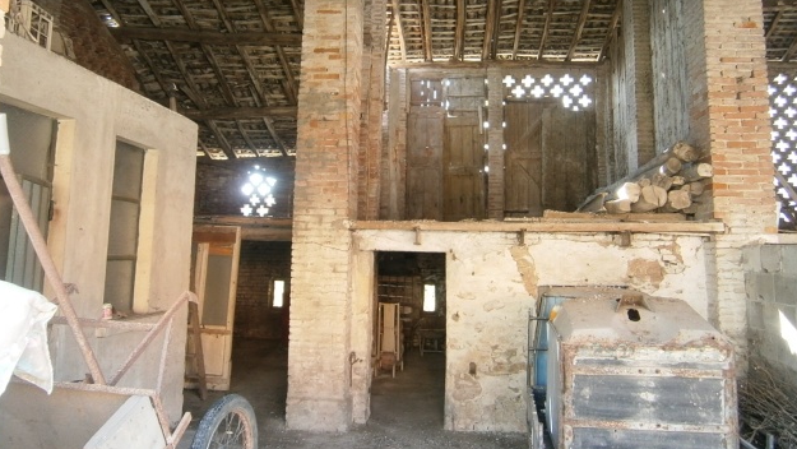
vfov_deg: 39.9
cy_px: 159
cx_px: 393
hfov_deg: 66.0
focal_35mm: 29
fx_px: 613
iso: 125
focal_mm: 4.7
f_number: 2.8
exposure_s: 1/30
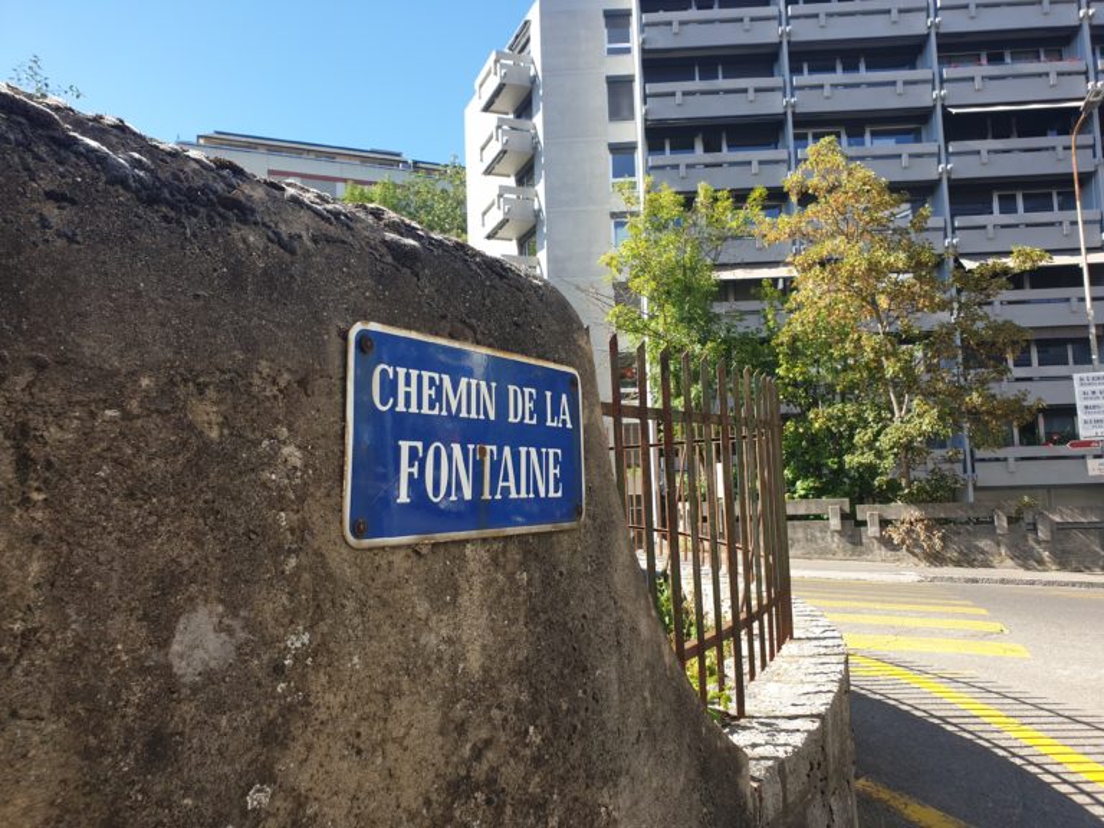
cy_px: 414
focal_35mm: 26
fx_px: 829
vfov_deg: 53.1
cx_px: 552
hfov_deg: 67.3
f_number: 2.4
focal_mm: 4.3
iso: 50
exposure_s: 1/556
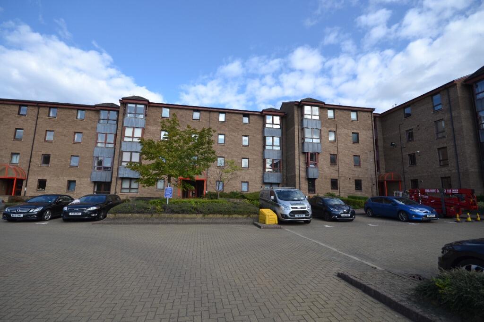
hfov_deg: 100.4
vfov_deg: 77.3
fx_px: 202
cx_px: 242
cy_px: 161
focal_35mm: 15
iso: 100
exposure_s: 1/200
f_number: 6.3
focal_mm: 10
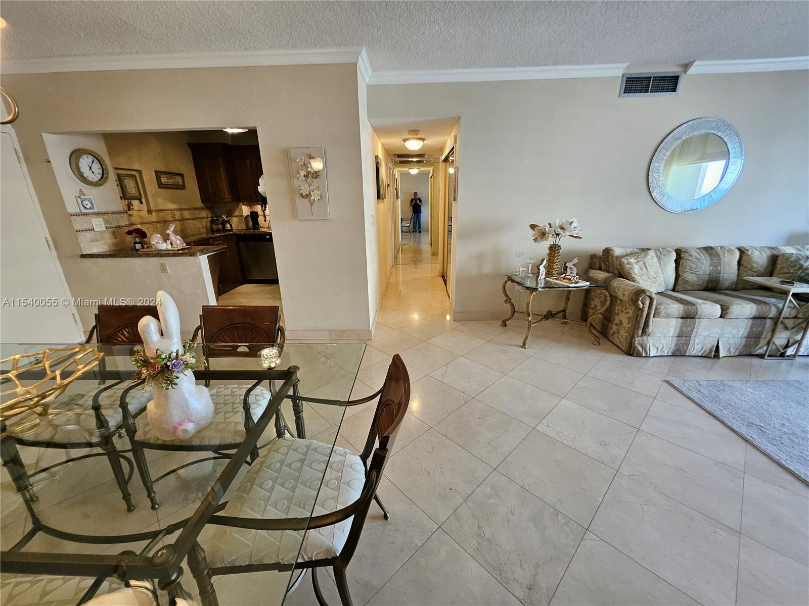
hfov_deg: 106.2
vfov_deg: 89.9
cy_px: 303
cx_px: 404
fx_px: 304
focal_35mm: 13
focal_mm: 1.74
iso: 125
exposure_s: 1/60
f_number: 2.2
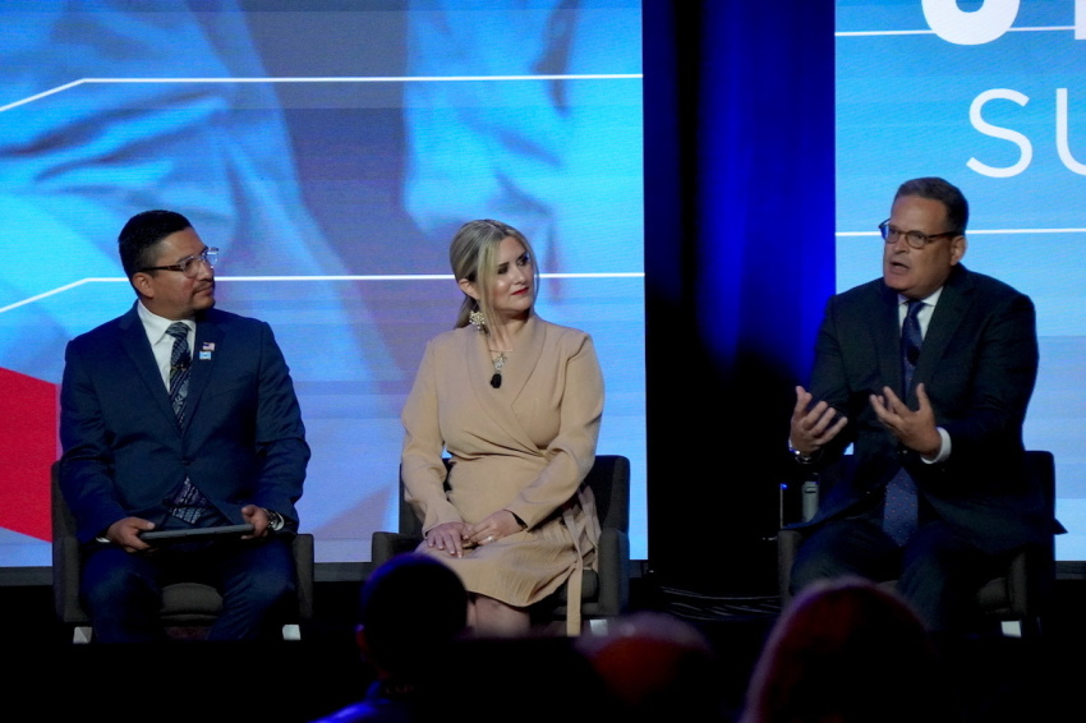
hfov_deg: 6.5
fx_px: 9498
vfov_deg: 4.4
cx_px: 543
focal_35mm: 315
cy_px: 362
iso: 6400
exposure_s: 1/200
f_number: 6.3
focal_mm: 210
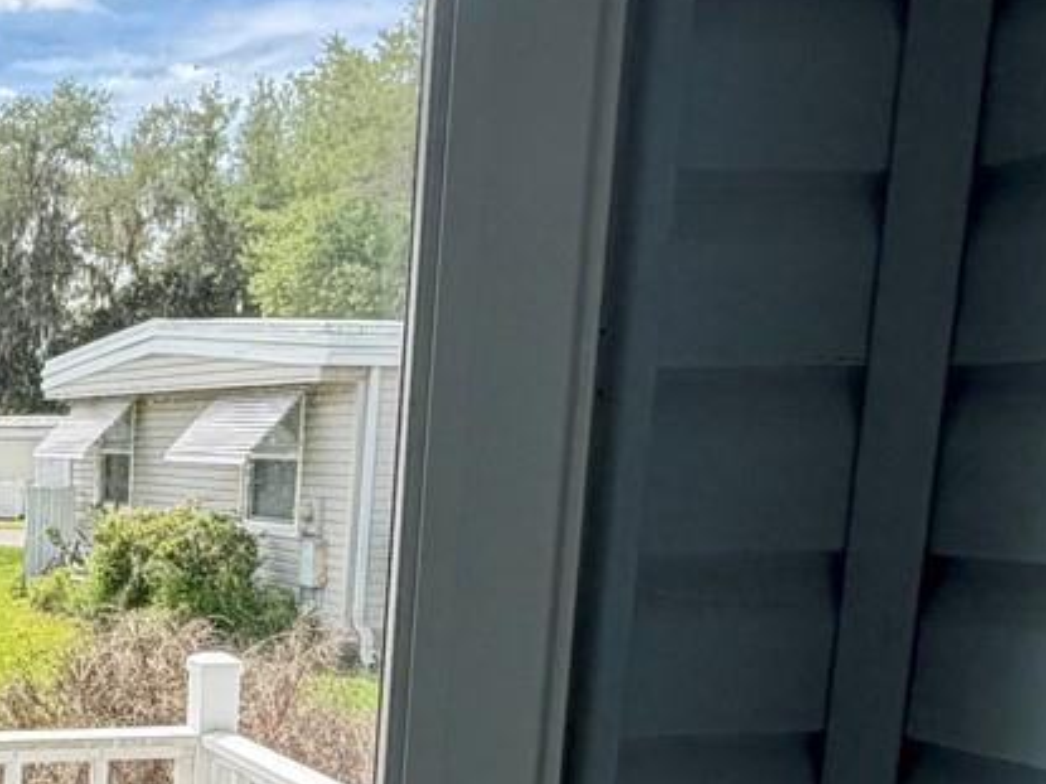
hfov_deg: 30.5
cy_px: 729
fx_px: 1631
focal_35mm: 54
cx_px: -189
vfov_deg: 26.0
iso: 40
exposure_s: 1/770
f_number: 2.2
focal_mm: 2.22
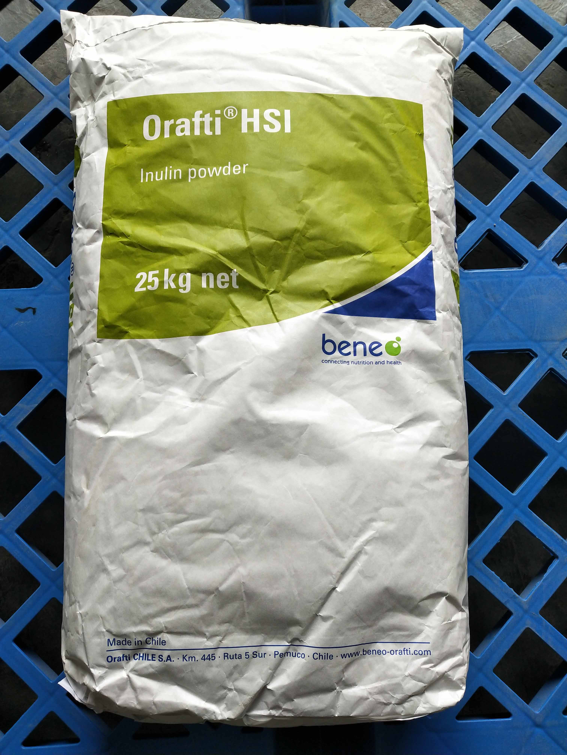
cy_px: 378
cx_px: 284
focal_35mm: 30
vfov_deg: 60.0
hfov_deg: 46.8
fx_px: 655
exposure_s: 1/363
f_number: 1.8
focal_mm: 3.95
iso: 50
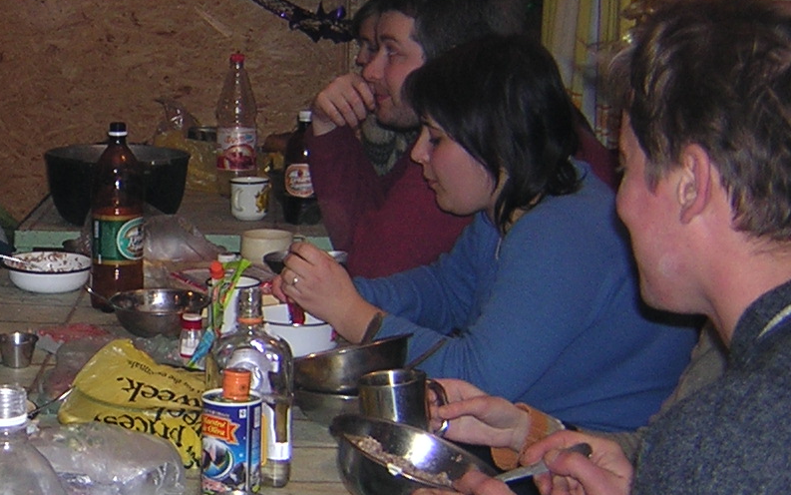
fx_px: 1660
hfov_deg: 26.0
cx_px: 89
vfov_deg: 16.9
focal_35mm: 77
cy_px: 256
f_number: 2.6
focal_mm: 4.7
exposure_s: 1/60.1
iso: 140
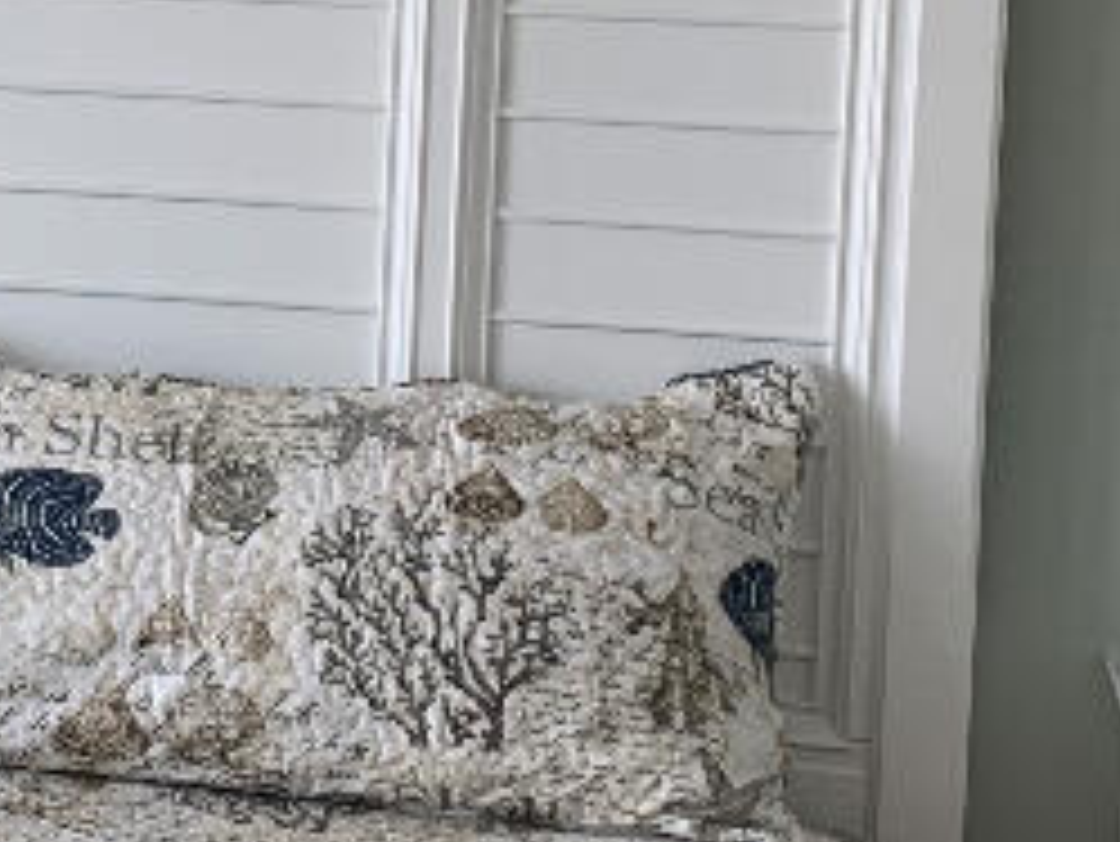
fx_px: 3464
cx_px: 45
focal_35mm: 107
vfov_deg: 13.7
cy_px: 86
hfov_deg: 18.0
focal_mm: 4.25
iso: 32
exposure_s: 1/122
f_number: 1.8
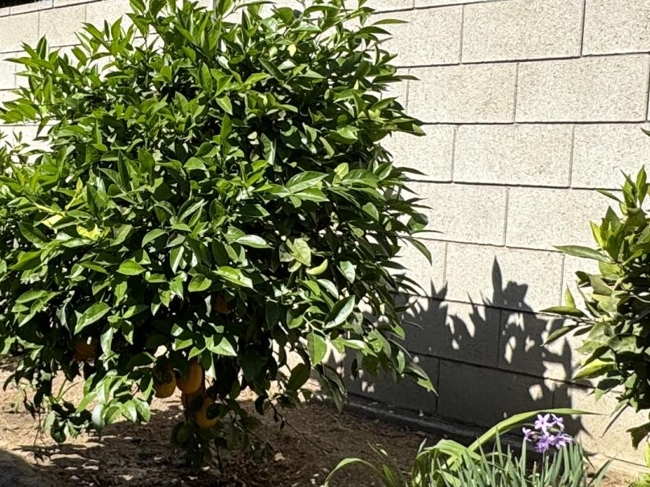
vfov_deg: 28.0
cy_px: 239
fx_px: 976
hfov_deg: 35.8
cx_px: 142
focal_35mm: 52
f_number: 2.2
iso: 50
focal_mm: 2.22
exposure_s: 1/1709
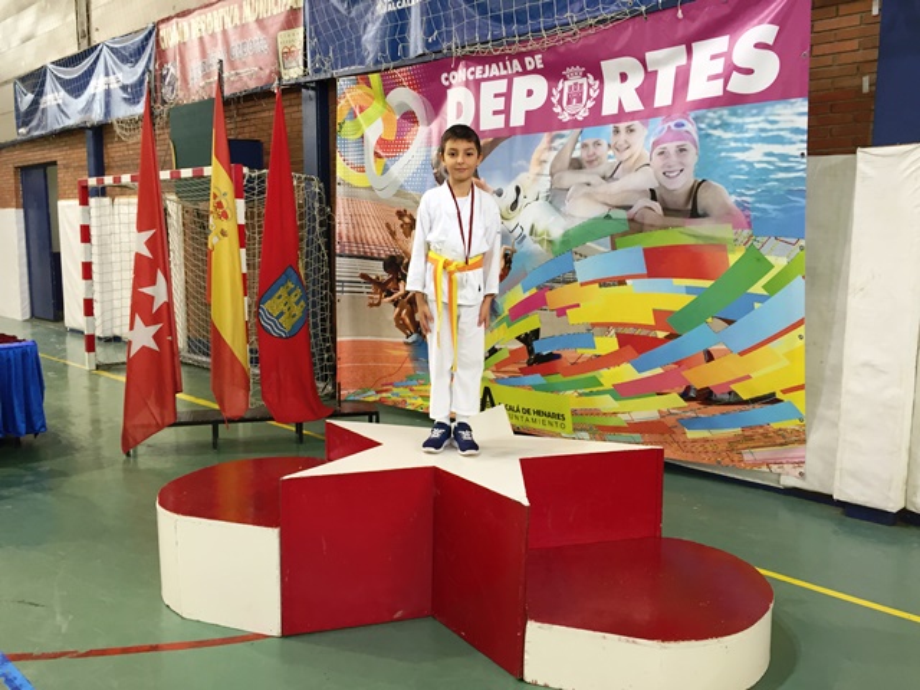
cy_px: 345
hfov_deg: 61.7
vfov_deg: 48.2
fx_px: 771
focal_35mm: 29
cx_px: 460
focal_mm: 4.15
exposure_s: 1/33
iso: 80
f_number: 2.2
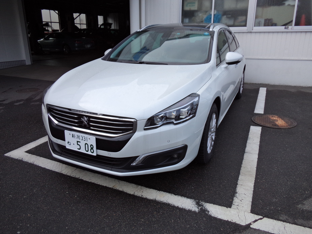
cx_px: 156
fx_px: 243
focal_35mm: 27
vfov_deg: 51.4
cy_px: 113
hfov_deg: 65.3
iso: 80
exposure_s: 1/400
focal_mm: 4.6
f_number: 3.3
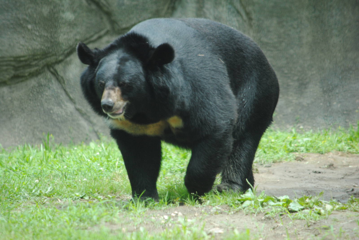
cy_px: 120
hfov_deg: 4.9
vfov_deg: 3.3
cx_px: 180
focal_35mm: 420
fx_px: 4193
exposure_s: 1/250
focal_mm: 280
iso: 400
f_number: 5.6
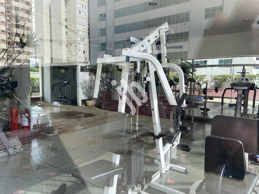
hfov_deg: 67.3
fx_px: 195
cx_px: 130
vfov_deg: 53.1
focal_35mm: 26
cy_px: 97
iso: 32
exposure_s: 1/654
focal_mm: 4.25
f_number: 1.8
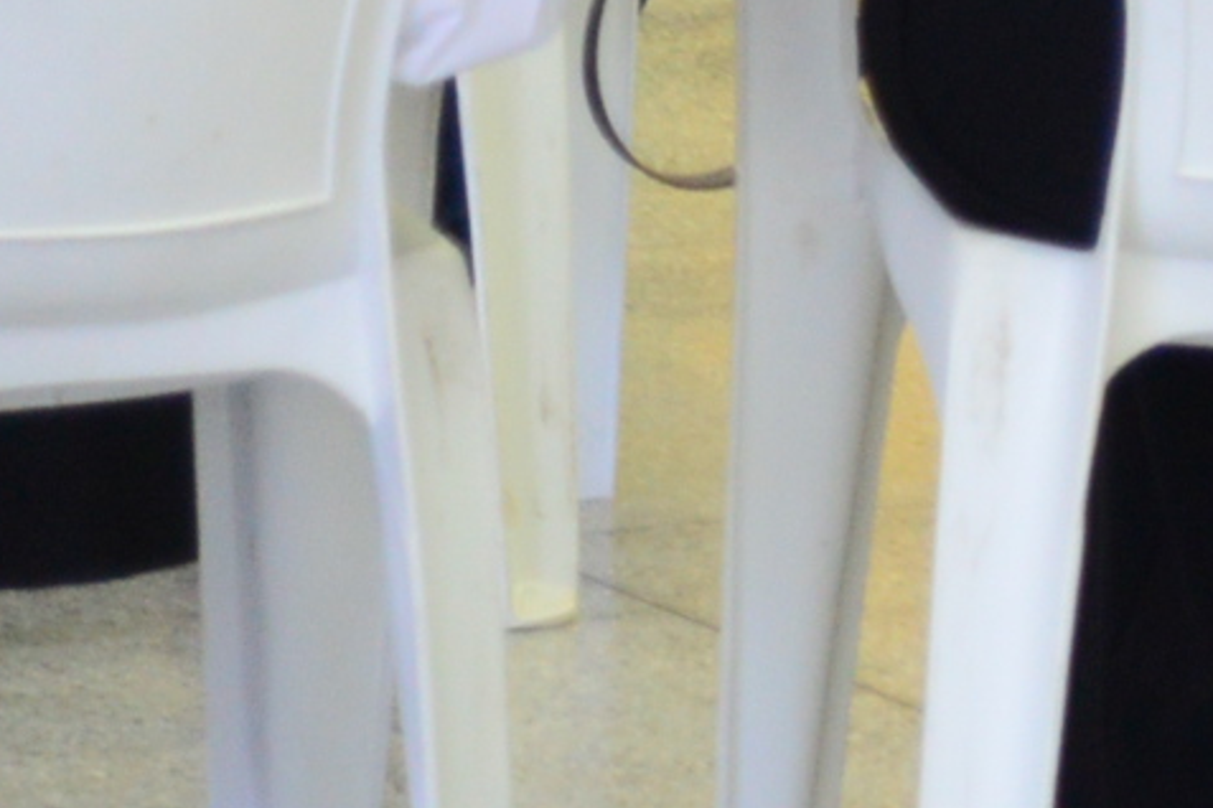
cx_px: 3339
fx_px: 15936
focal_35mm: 473
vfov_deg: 2.9
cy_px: -1499
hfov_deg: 4.2
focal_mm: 75
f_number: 4
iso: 1600
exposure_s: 1/125
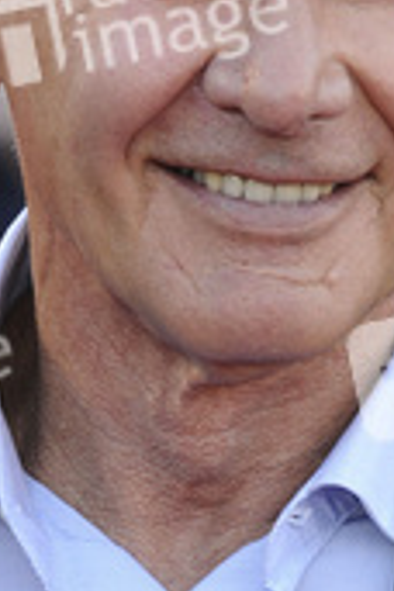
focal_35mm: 703
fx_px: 11540
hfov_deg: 2.0
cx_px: 213
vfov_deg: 2.9
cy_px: 187
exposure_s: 1/250
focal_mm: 200
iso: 400
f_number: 5.6
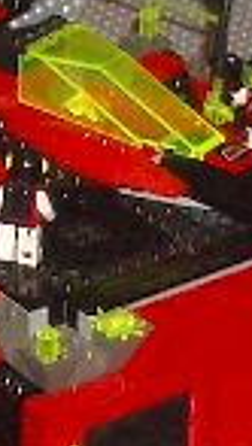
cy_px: 373
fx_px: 3530
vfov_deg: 7.2
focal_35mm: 298
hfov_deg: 4.1
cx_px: -39
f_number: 2.6
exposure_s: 1/60
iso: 100
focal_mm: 5.8
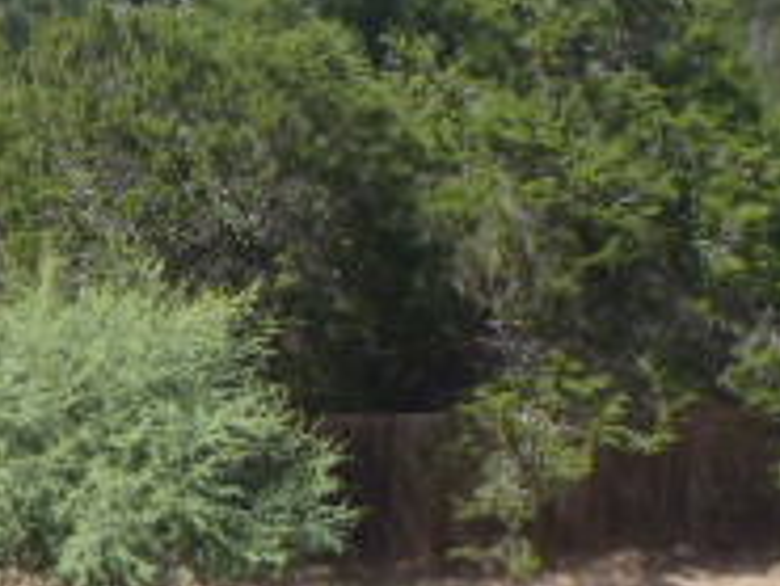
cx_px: -8
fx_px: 2187
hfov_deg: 19.6
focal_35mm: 97
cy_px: 489
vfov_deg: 15.1
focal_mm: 5
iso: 80
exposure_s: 1/400
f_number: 3.9
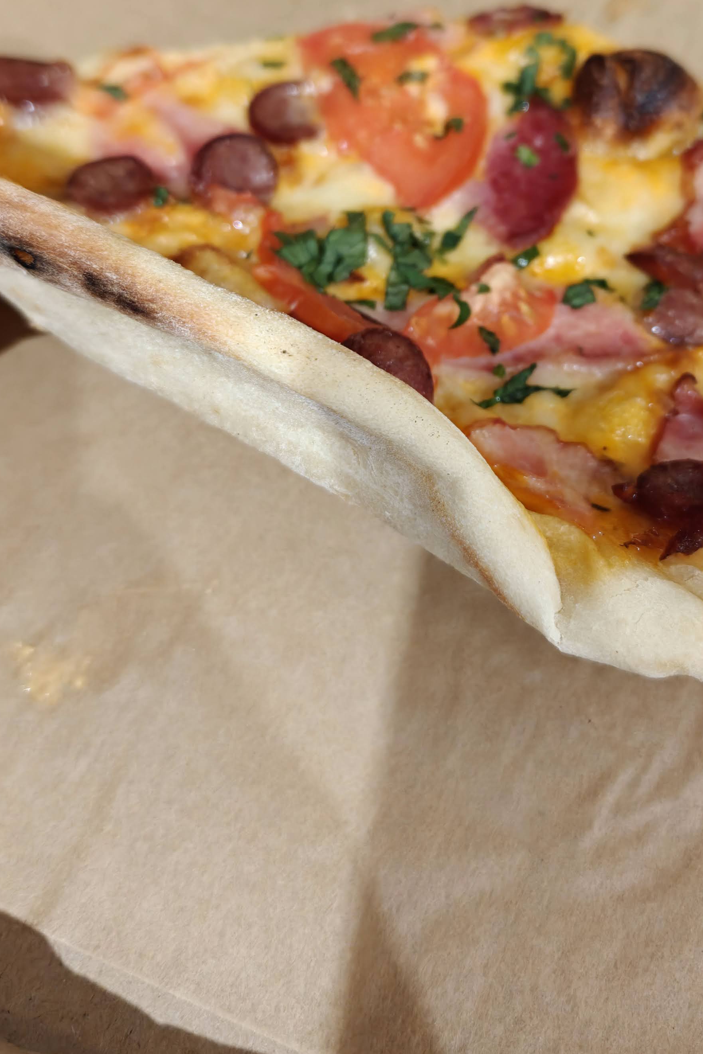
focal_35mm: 37
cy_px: 336
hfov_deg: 35.6
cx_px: 459
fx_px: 1084
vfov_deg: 50.8
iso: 2000
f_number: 1.6
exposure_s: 1/80
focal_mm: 6.06
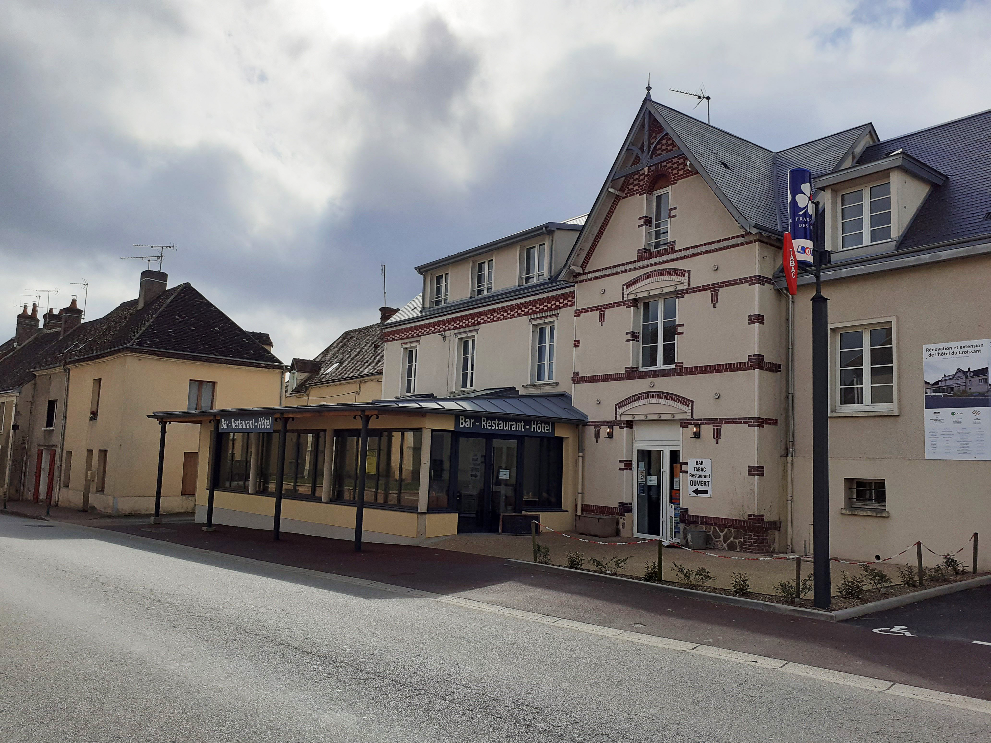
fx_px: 773
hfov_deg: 65.3
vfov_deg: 51.4
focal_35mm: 27
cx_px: 496
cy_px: 372
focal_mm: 3.6
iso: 40
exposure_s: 1/4032
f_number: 1.9
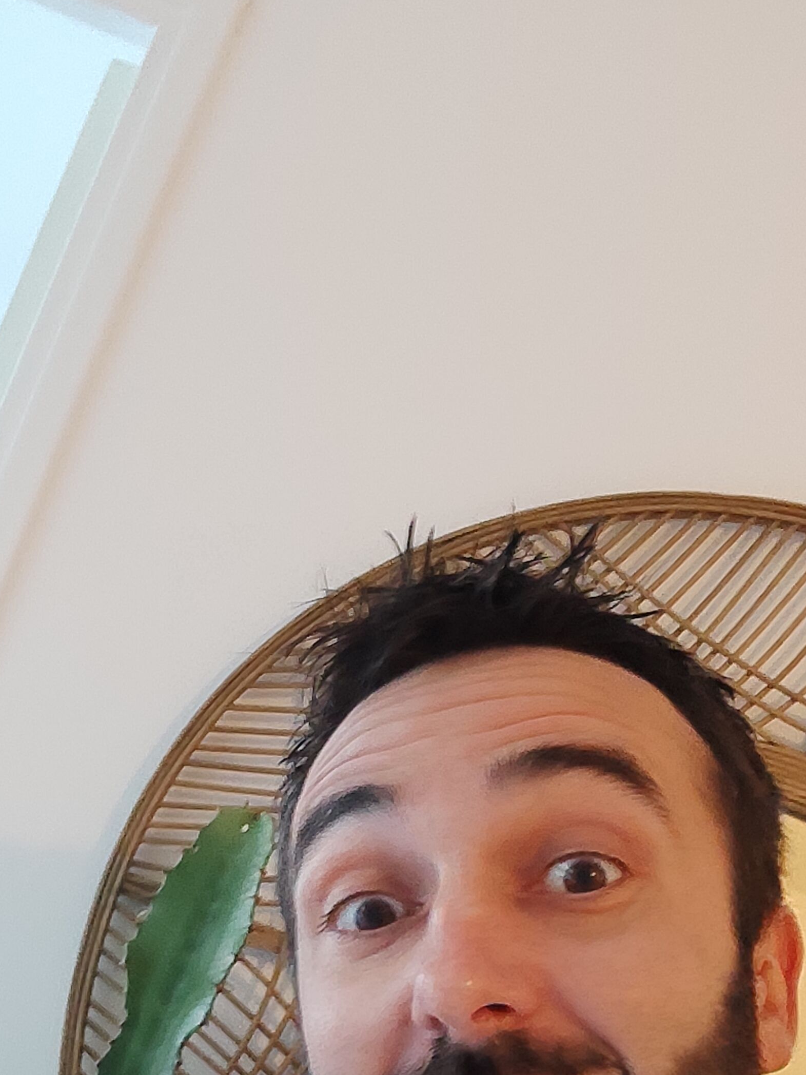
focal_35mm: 44
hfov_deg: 32.9
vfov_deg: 39.7
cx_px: 382
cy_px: 973
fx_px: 1366
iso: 344
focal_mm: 3.49
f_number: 2.45
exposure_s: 1/25
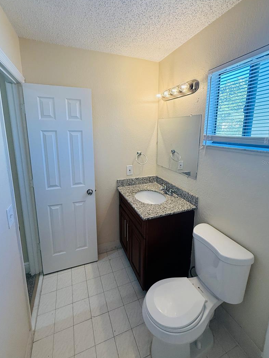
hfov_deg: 78.1
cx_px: 132
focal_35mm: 16
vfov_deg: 94.2
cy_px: 162
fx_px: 166
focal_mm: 2.22
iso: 125
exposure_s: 1/120
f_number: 2.2
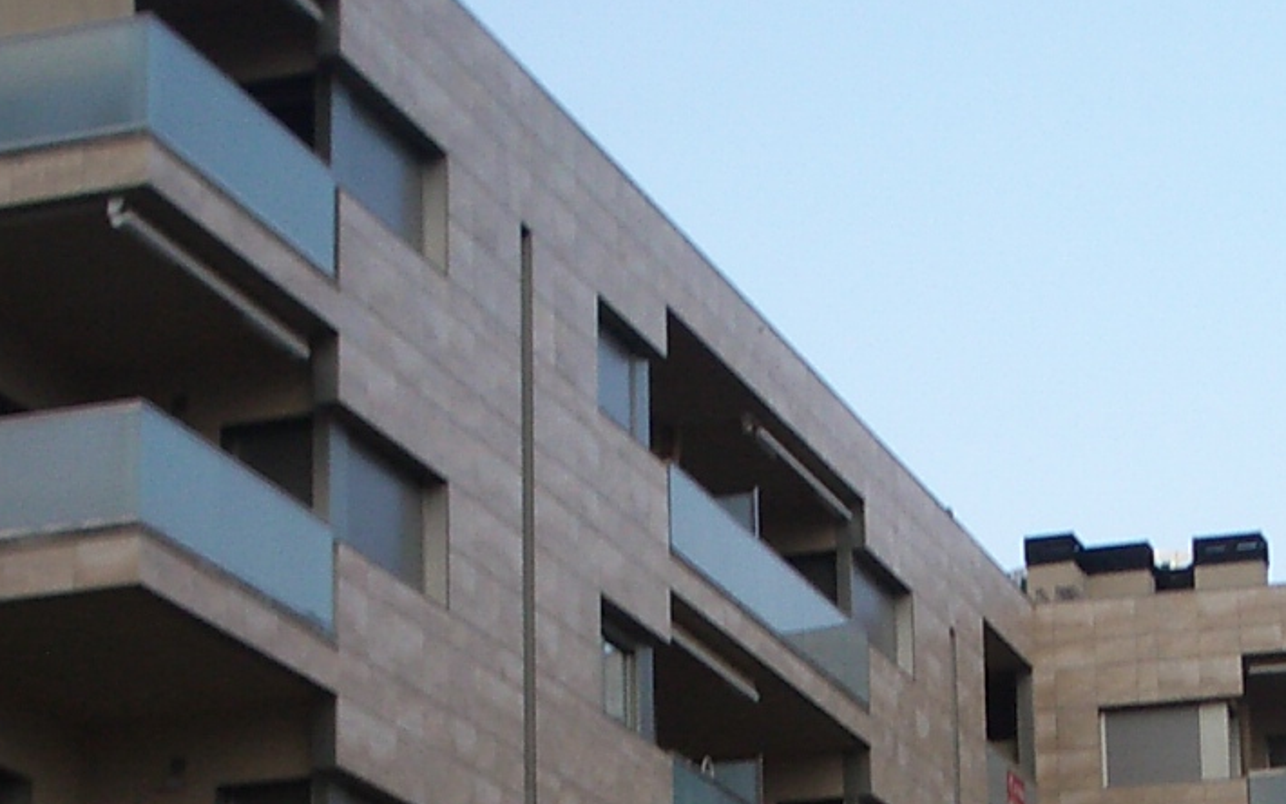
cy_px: 1061
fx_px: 3751
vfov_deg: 11.9
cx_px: 811
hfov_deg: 19.4
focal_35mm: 107
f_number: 4.3
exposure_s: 1/100
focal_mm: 5.8
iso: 80
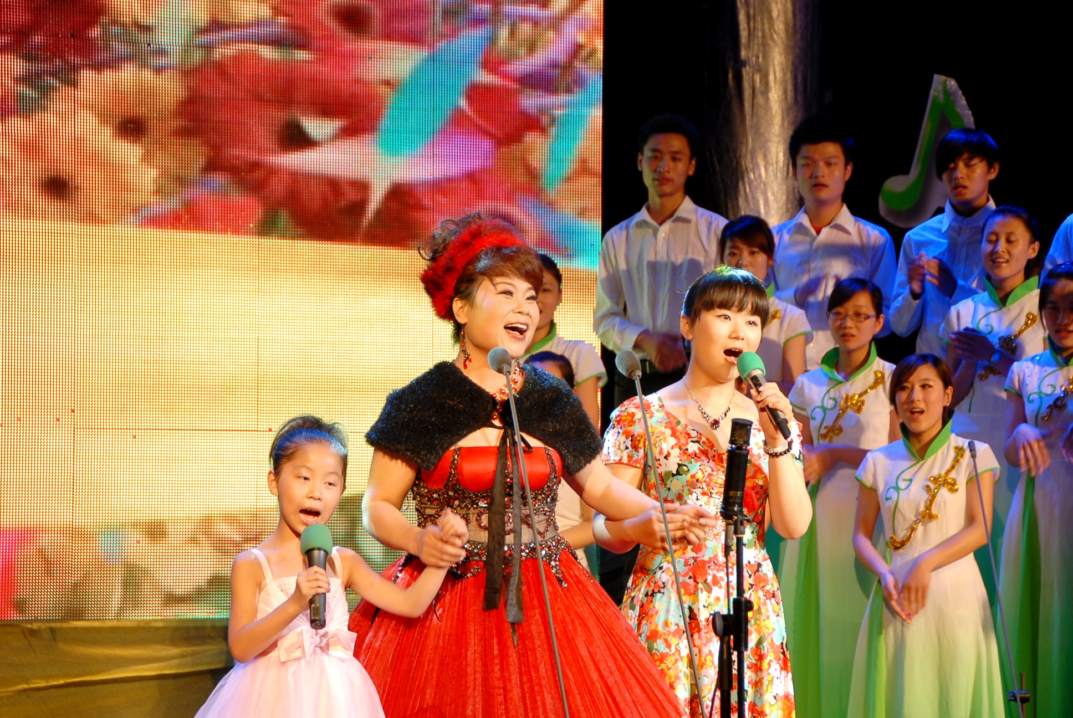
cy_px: 359
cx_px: 536
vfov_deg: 8.7
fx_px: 4700
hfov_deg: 13.0
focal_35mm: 158
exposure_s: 1/40
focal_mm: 105
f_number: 5.3
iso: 200
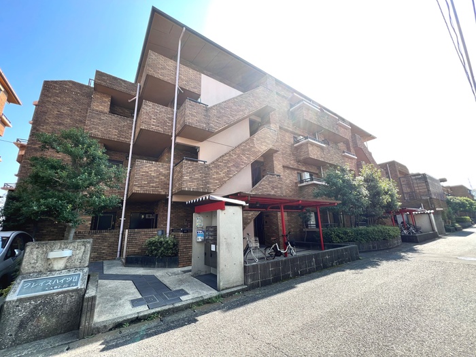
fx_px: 179
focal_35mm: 13
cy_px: 178
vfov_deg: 89.9
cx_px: 238
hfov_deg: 106.2
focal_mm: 1.57
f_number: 1.8
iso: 32
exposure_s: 1/306
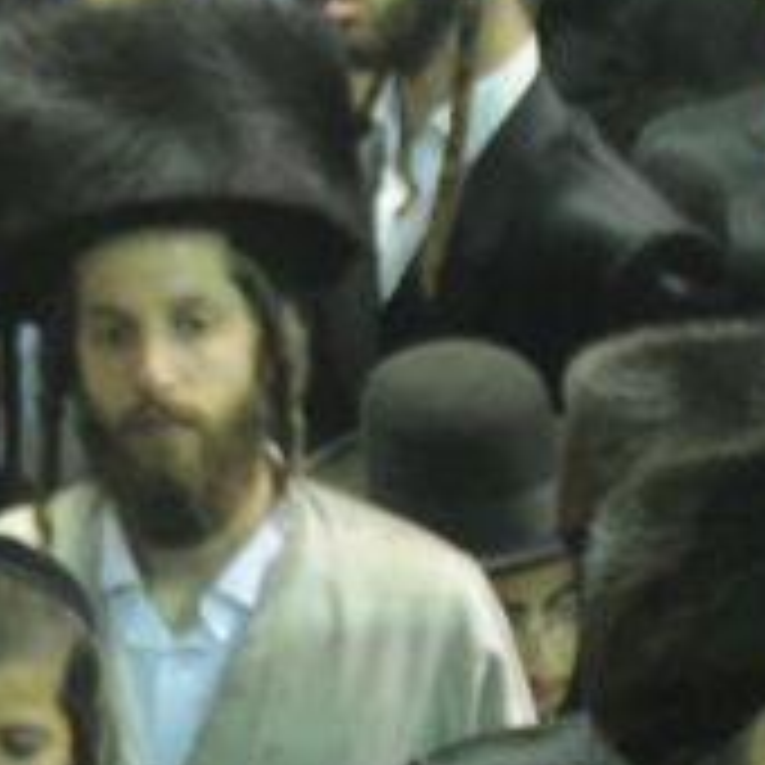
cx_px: 680
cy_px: 1462
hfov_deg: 4.4
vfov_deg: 4.4
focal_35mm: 398
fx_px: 9951
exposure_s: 1/50
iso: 1600
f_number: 4.8
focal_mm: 52
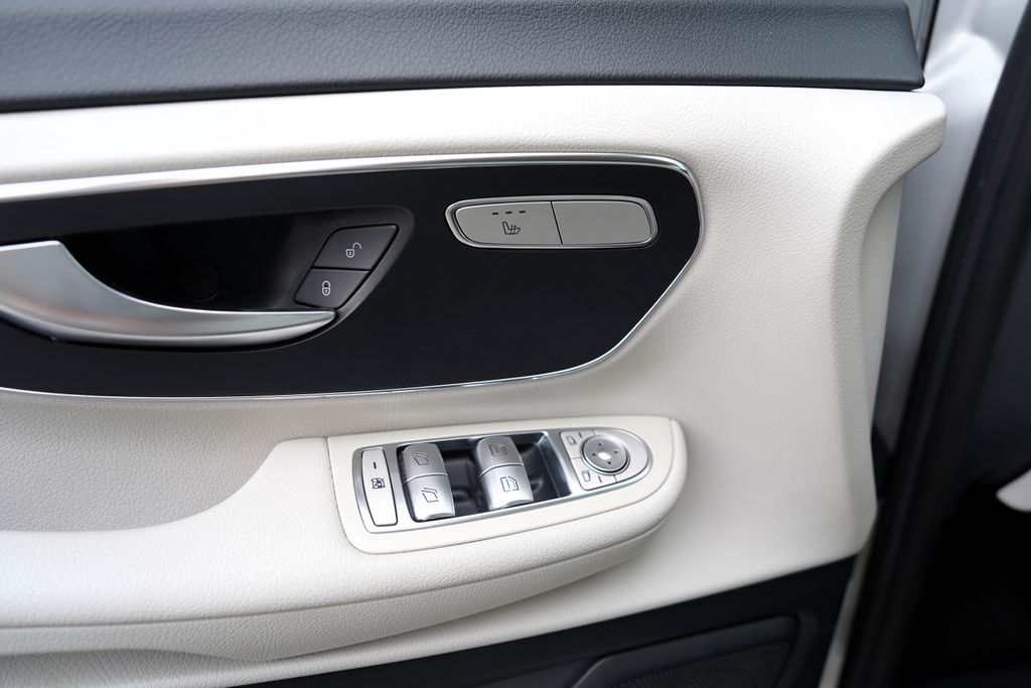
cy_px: 344
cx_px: 516
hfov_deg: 73.7
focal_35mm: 24
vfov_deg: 53.1
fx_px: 687
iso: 100
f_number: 4
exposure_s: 1/60
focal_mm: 24
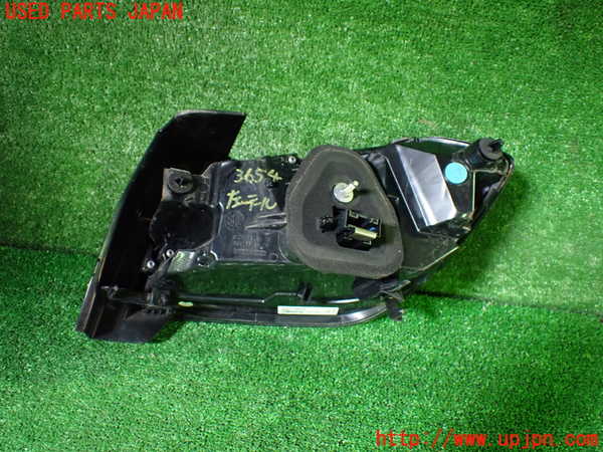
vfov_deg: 46.8
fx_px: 523
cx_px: 302
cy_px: 226
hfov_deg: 60.0
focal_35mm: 30
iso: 800
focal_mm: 5.4
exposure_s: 1/40
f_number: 2.3
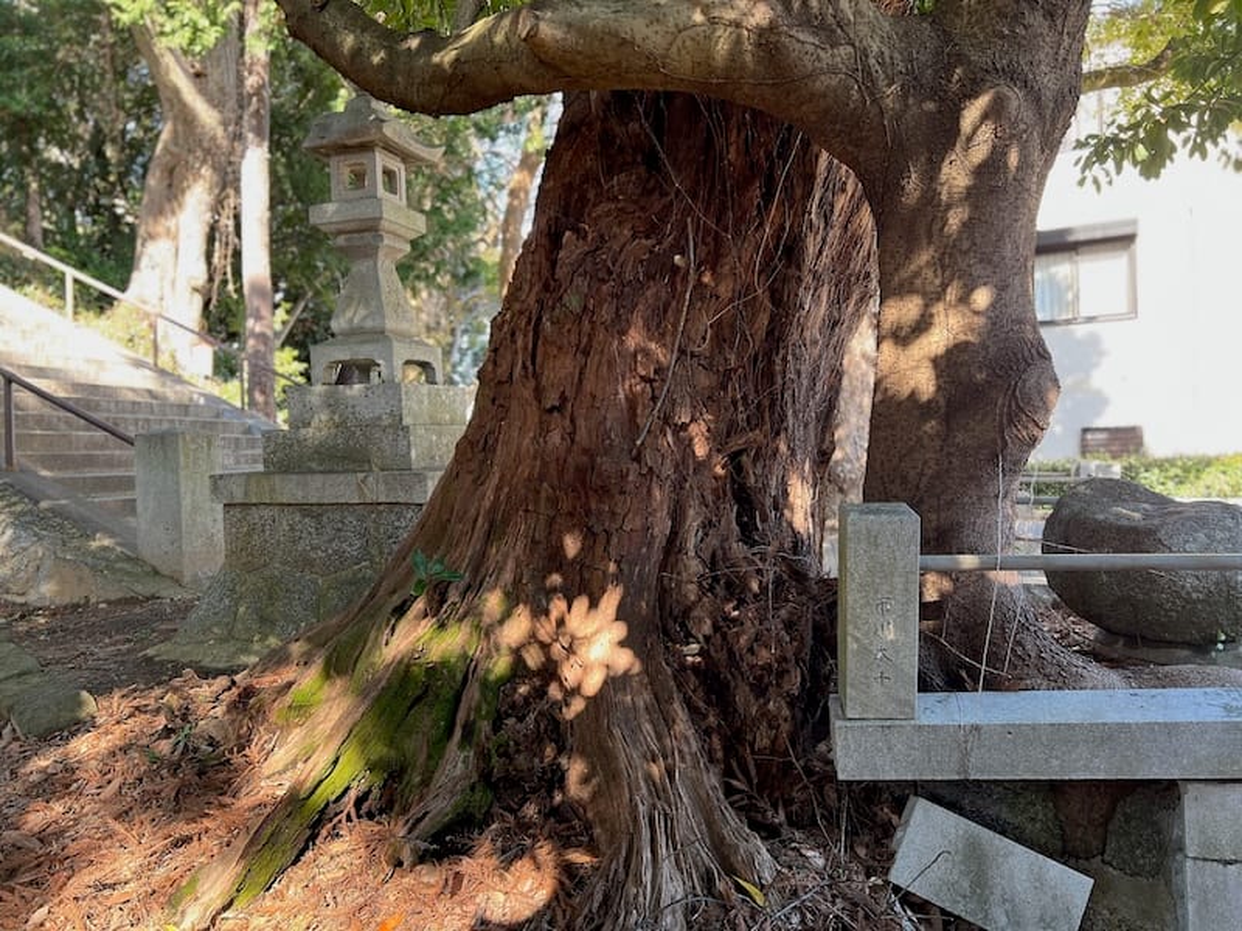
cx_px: 621
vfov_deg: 53.1
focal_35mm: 26
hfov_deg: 67.3
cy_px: 466
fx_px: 933
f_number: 1.5
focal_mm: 5.7
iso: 125
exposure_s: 1/121
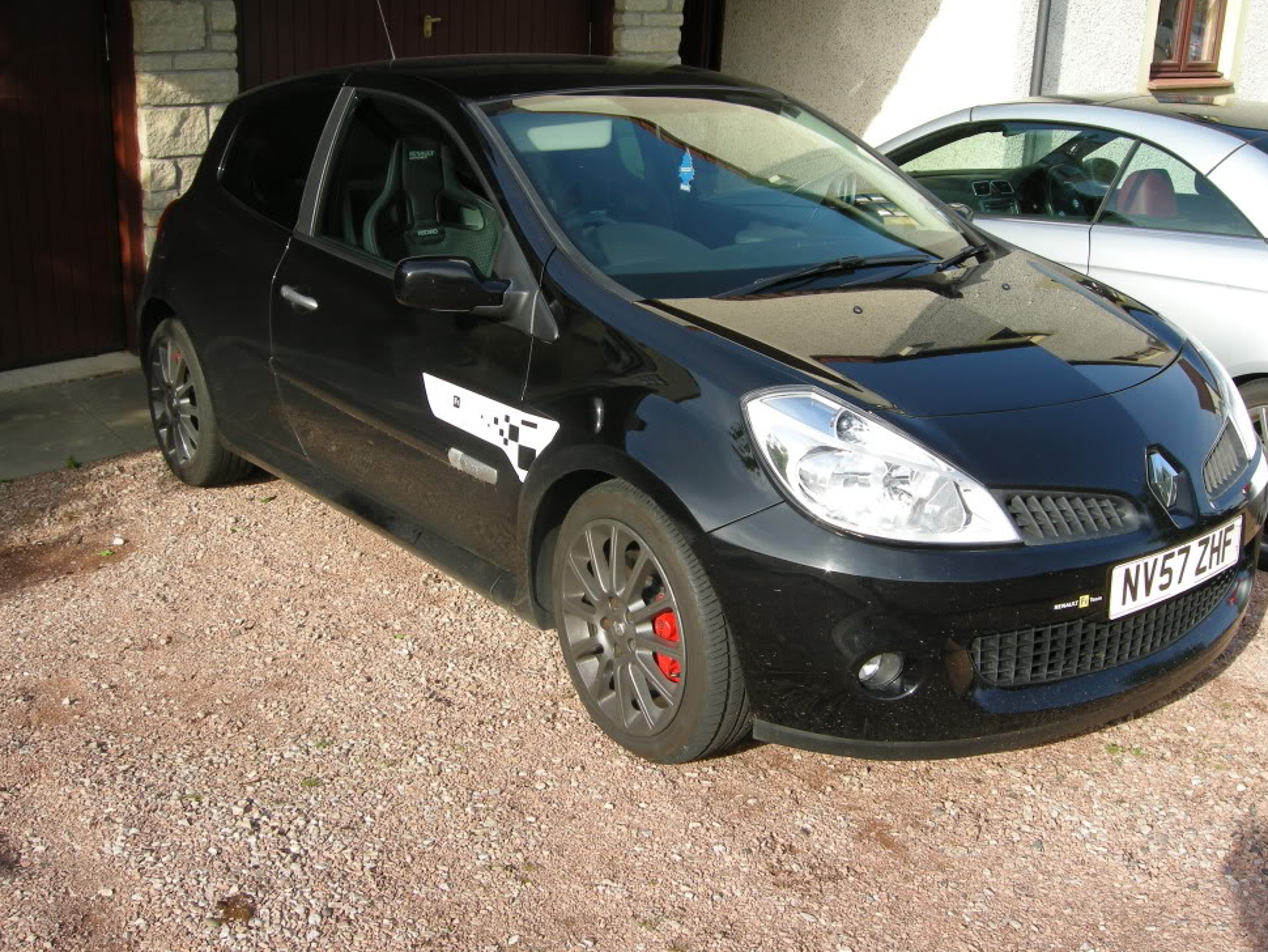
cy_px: 462
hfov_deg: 48.9
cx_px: 667
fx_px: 1392
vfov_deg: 37.7
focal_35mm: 38
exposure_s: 1/143
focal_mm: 7.5
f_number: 4.8
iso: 64
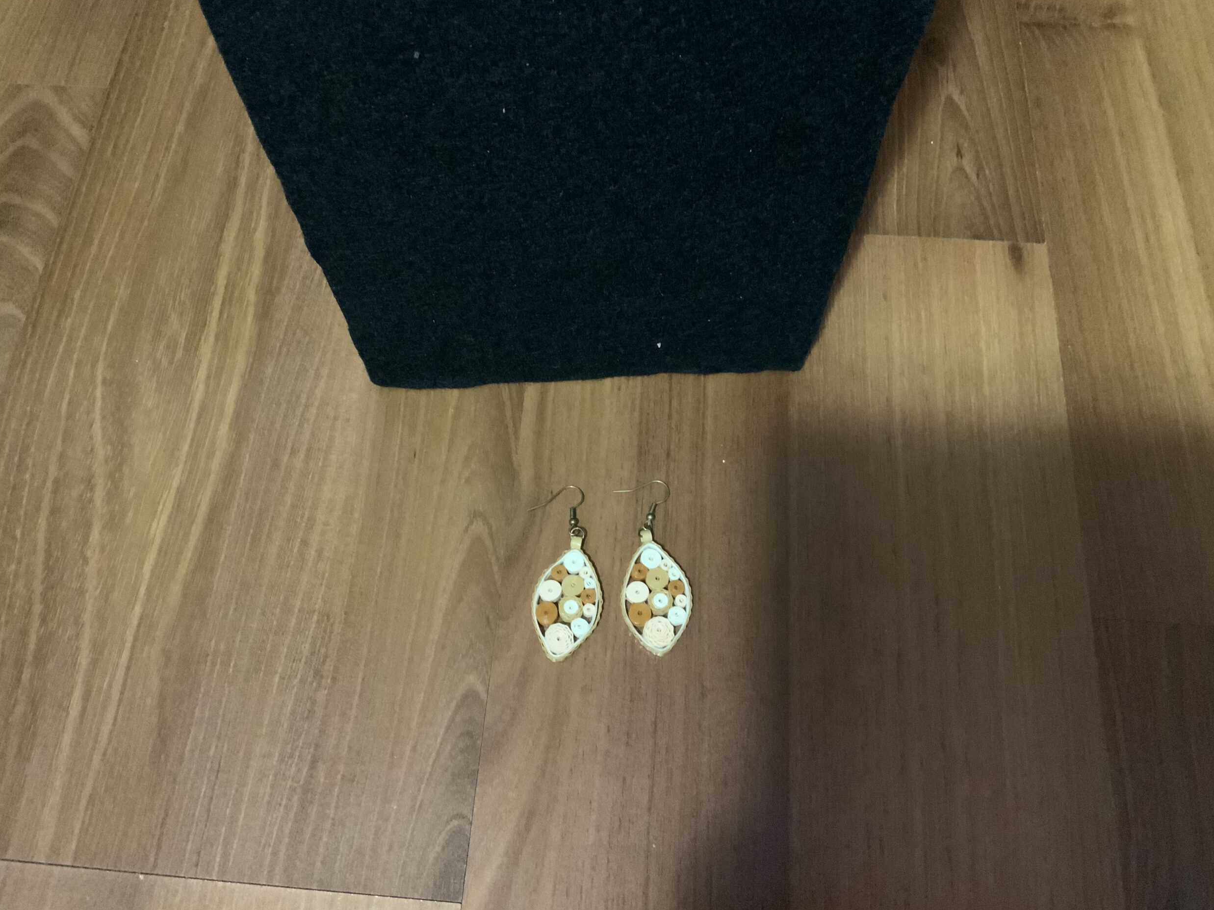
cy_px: 449
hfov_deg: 60.0
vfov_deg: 46.8
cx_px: 589
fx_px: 1052
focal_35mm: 30
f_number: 1.8
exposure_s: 1/20
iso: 500
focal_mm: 3
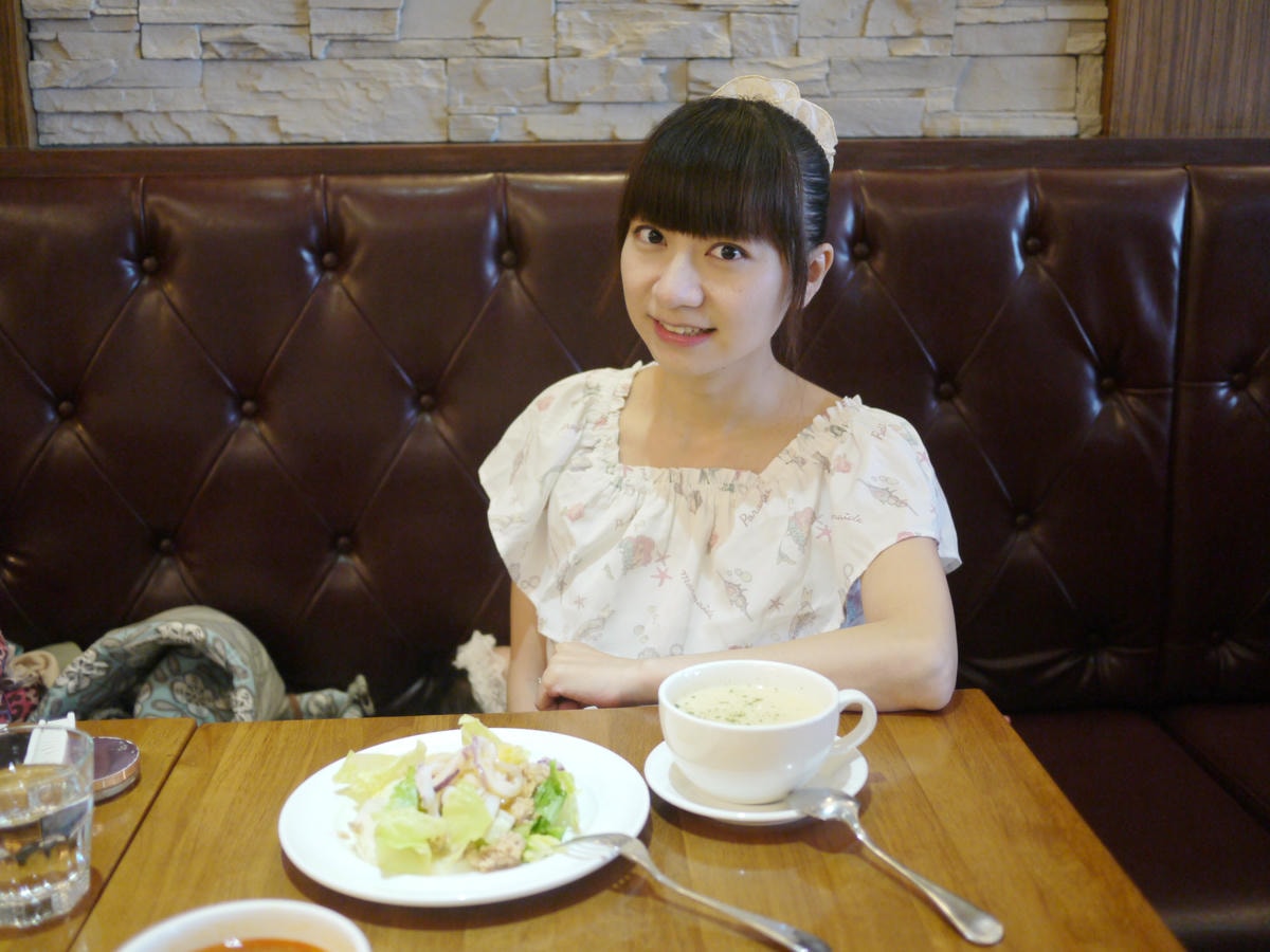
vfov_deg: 36.0
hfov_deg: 46.8
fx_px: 1468
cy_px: 476
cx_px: 635
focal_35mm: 40
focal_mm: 20
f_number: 1.7
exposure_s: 1/60
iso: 500
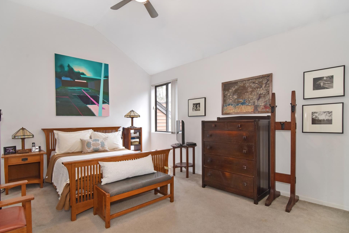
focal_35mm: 18
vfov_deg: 68.7
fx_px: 170
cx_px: 172
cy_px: 121
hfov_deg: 91.5
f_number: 11
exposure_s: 1/25
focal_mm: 11
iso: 640
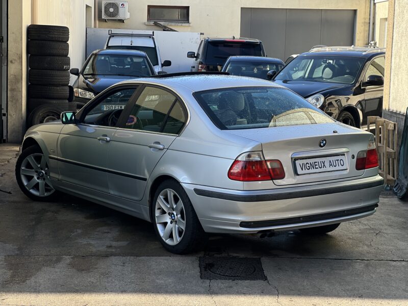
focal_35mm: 77
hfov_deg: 25.3
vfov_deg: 19.1
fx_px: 908
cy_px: 153
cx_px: 204
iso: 25
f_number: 2.8
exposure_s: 1/230
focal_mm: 9
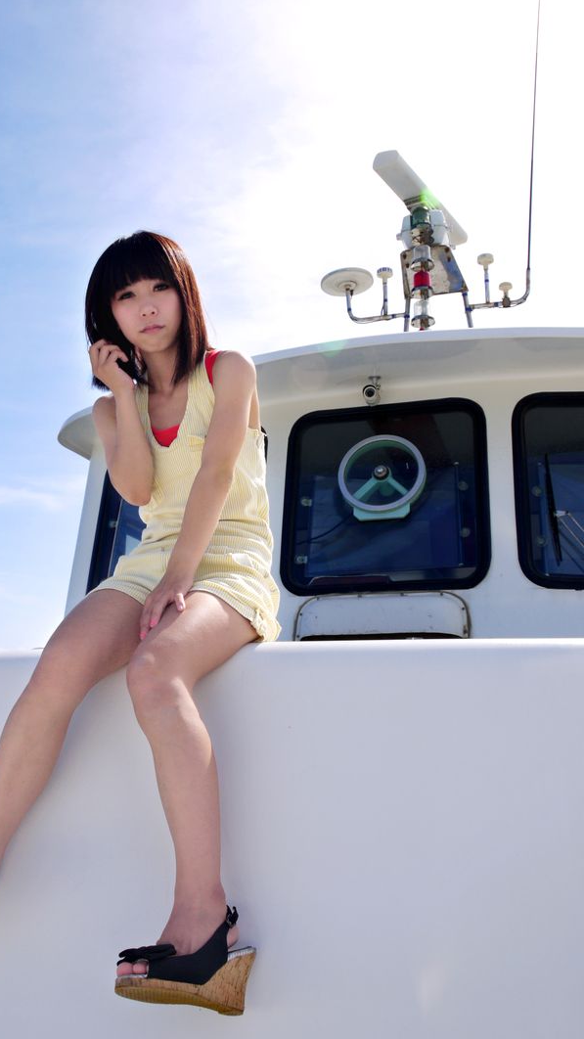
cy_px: 520
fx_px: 964
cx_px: 208
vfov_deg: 56.6
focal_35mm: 35
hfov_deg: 33.5
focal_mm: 16
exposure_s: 1/320
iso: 100
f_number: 8
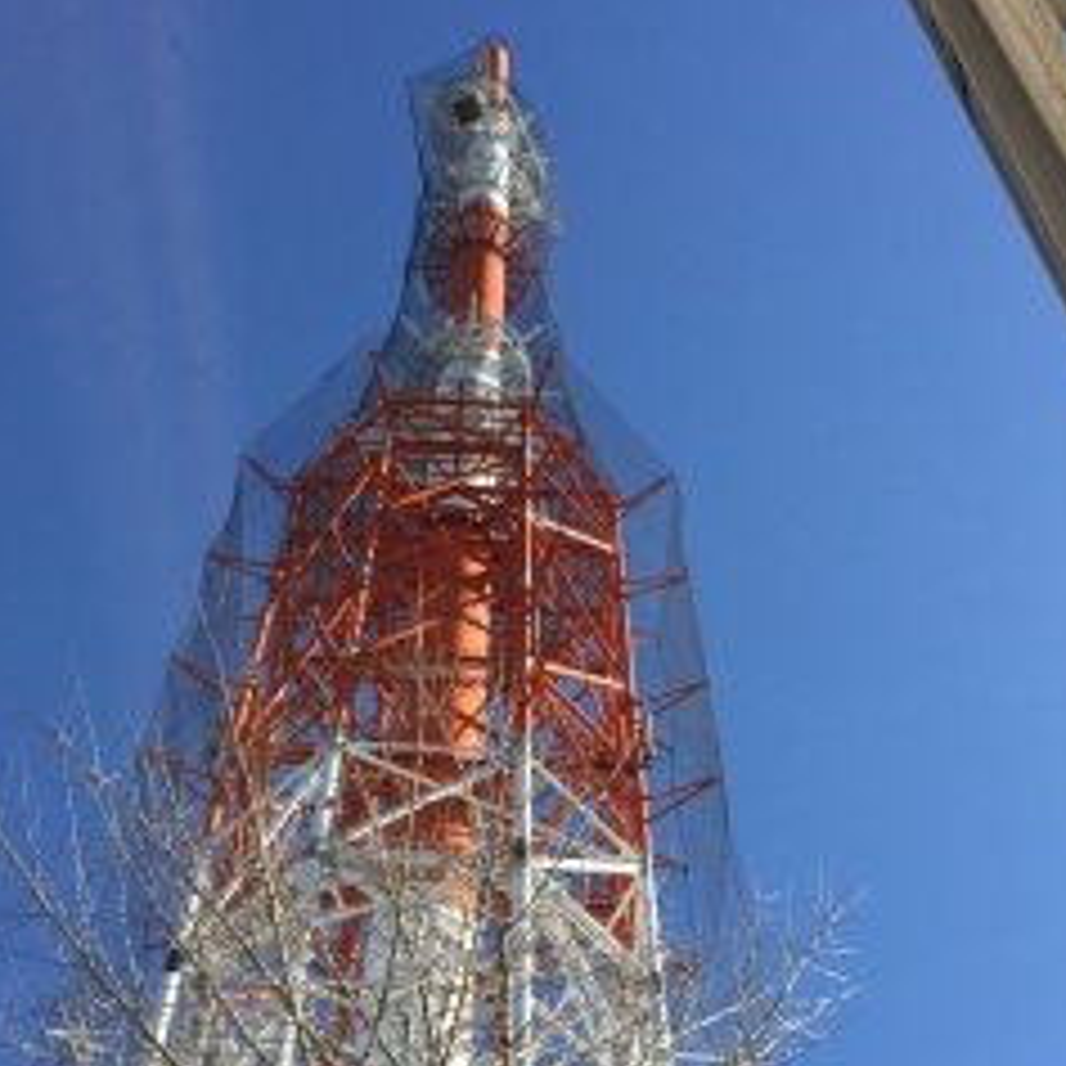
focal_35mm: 54
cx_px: 495
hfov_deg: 31.6
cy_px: 690
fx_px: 1881
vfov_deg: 31.4
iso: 32
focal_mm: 4.15
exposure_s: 1/1522
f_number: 2.2
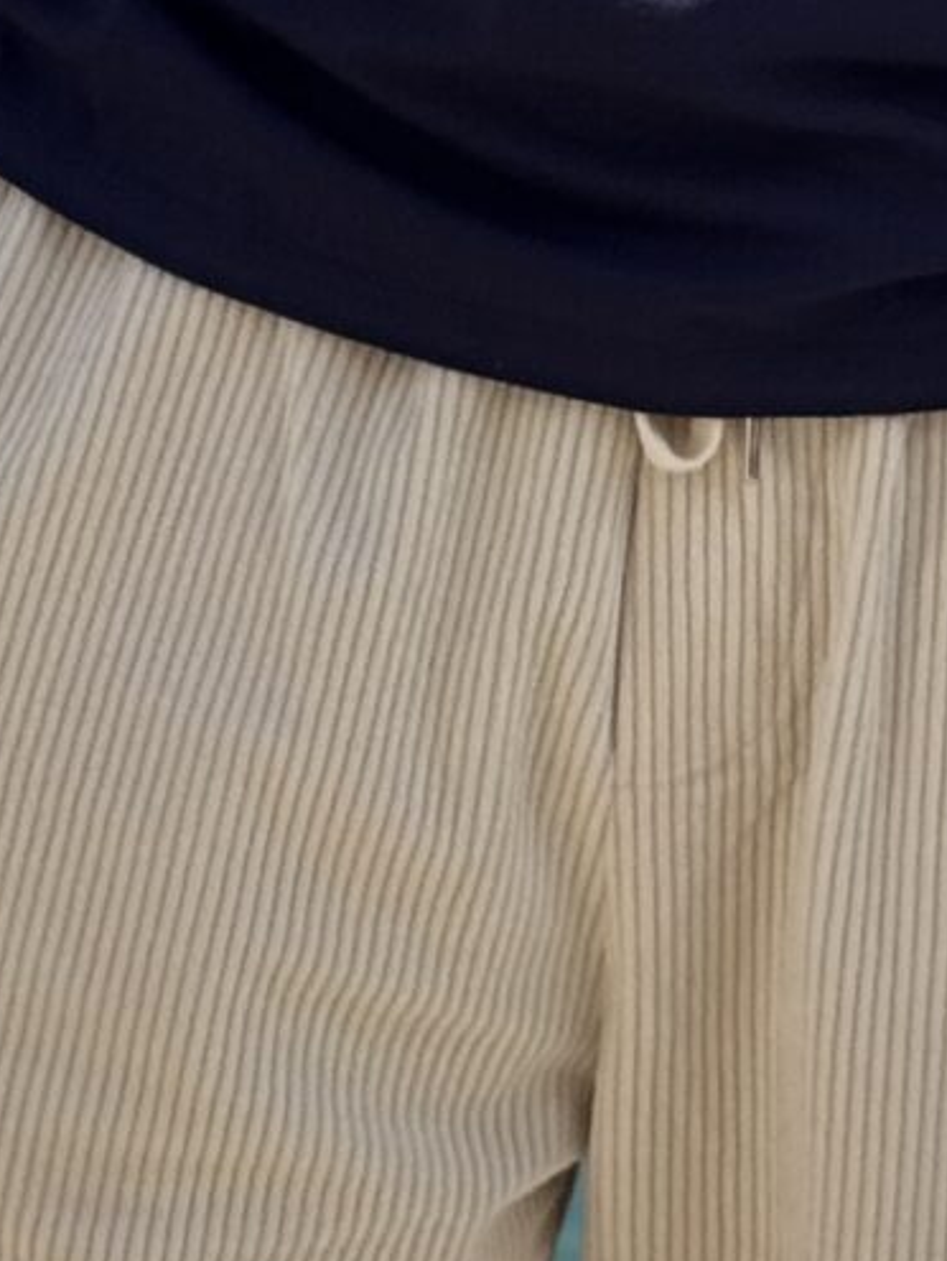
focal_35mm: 248
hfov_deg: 6.0
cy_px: -418
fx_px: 9034
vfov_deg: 7.9
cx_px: 1102
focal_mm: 6.76
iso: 64
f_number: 1.78
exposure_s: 1/2833
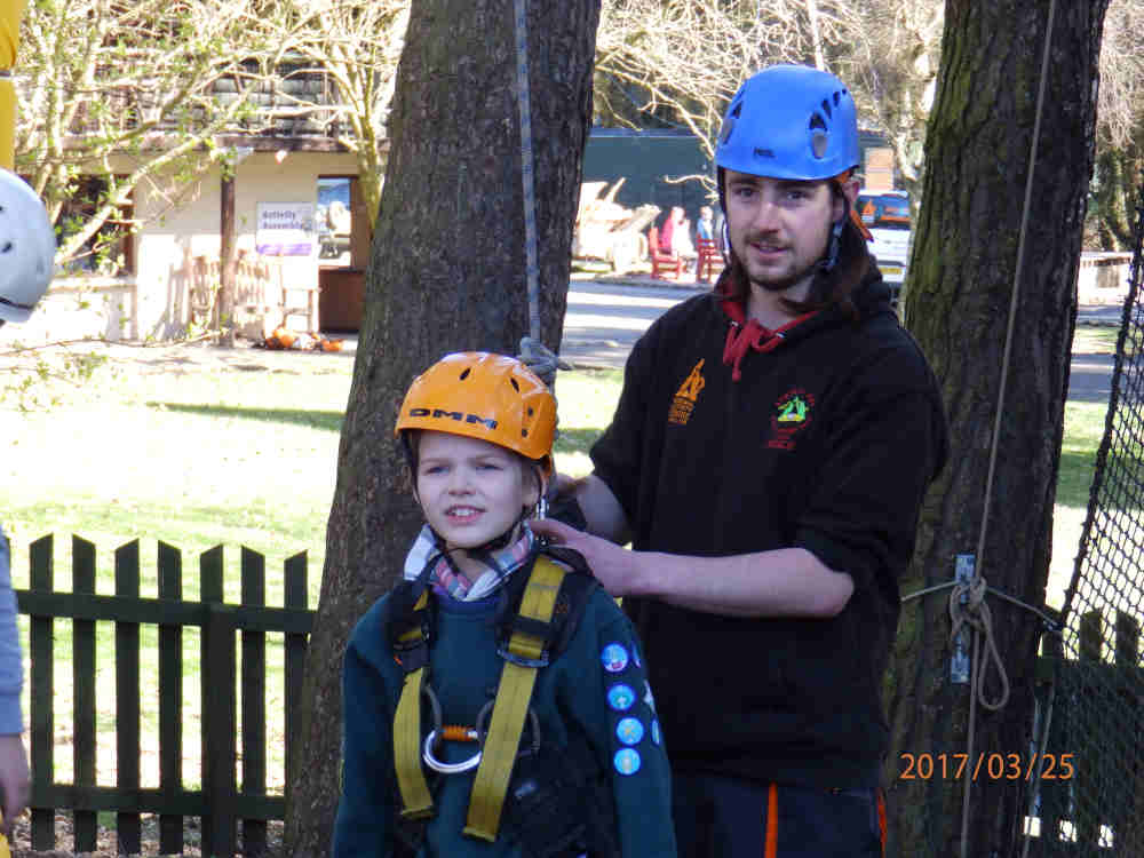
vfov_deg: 11.4
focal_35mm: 130
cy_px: 429
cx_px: 572
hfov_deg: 15.2
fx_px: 4296
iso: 200
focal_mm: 23.3
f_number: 5
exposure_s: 1/80
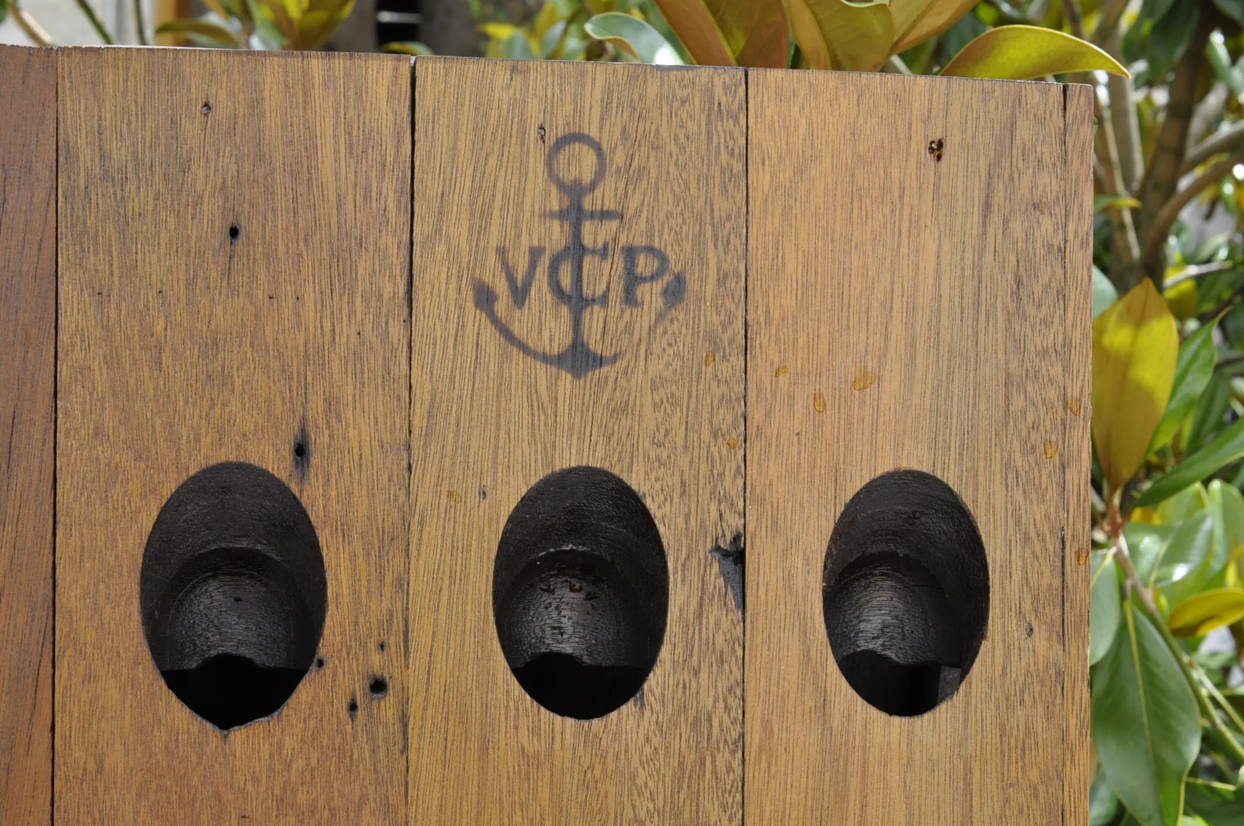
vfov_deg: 22.6
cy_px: 413
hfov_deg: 33.4
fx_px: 2071
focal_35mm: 60
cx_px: 622
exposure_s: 1/500
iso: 800
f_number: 11
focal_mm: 40
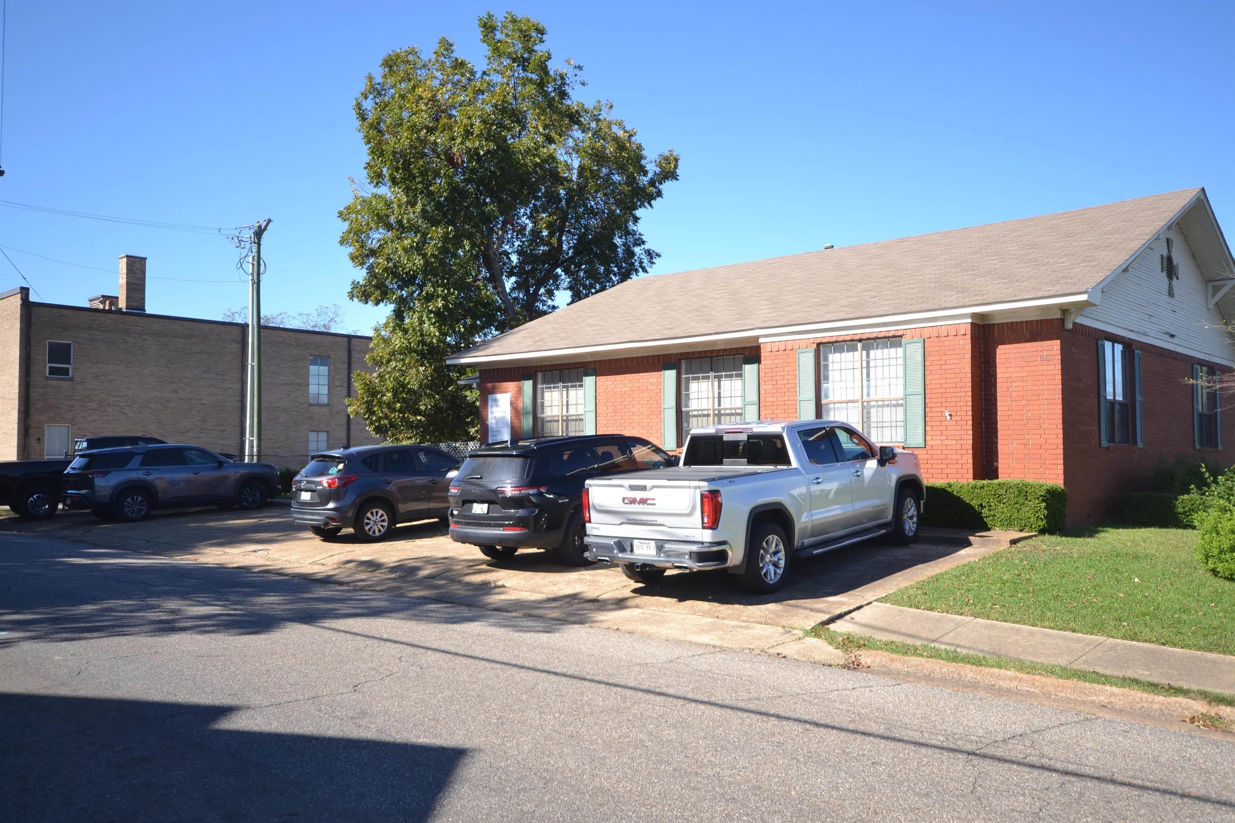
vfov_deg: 43.6
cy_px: 412
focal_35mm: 30
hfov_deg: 61.9
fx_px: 1029
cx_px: 618
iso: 100
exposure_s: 1/160
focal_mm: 20
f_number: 6.3
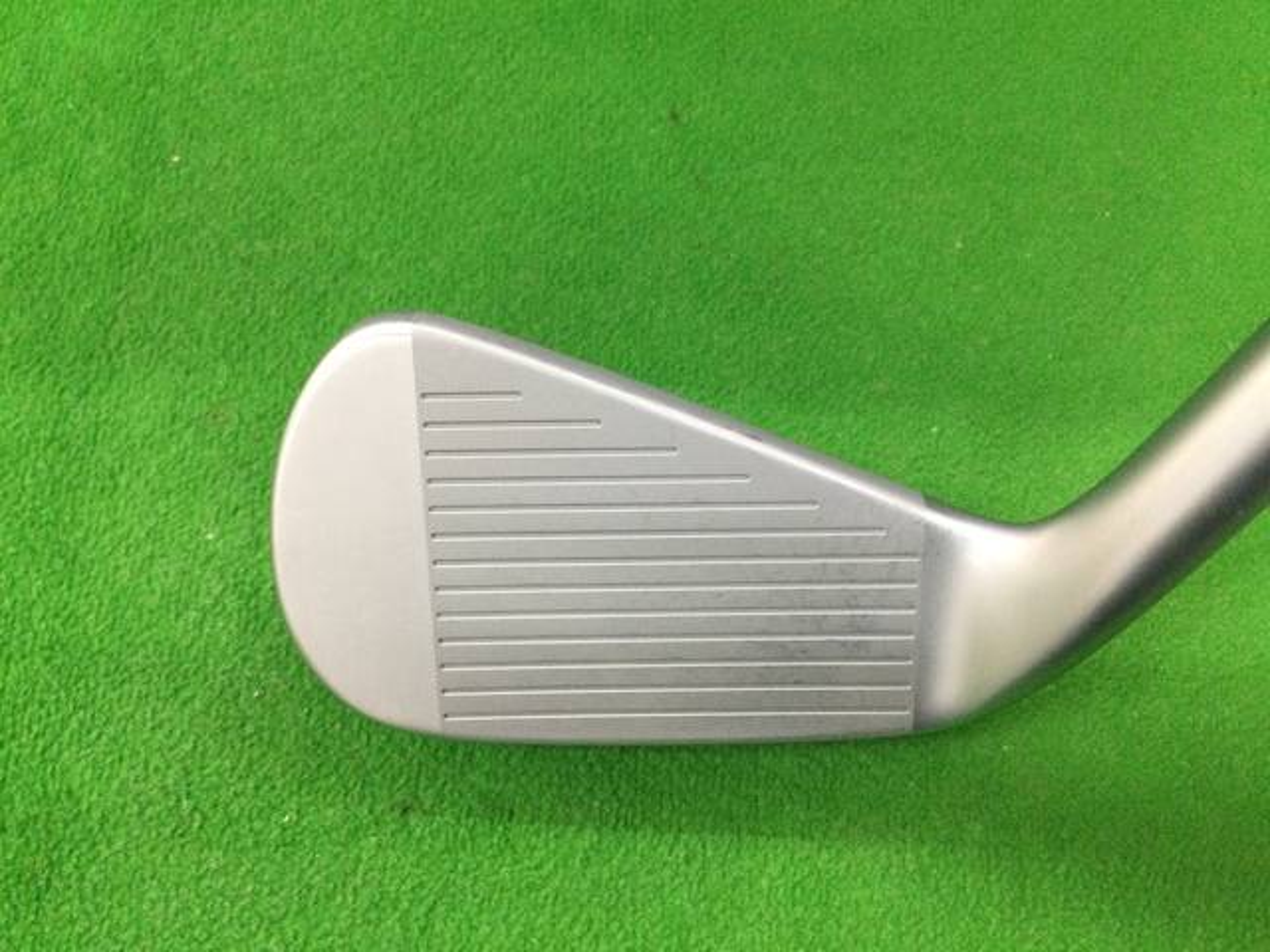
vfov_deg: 45.4
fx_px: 1137
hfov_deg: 58.4
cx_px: 635
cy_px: 476
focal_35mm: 31
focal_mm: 3.3
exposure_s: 1/30
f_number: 2.4
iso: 100
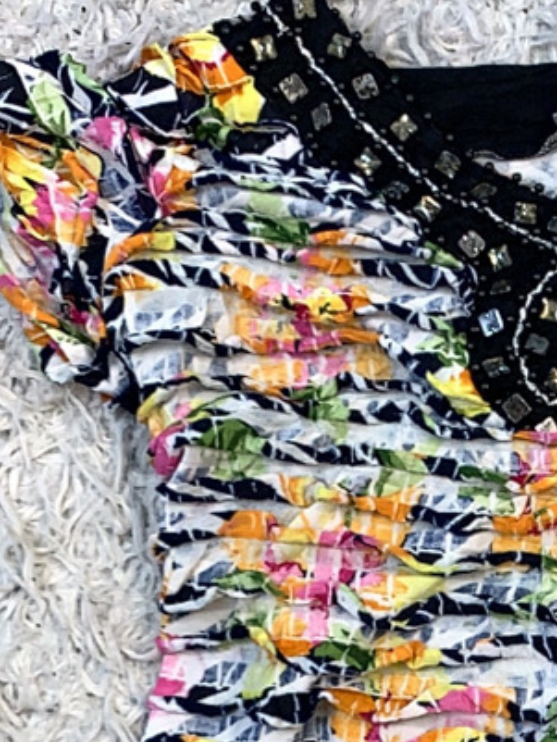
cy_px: 714
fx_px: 1501
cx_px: 635
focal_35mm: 70
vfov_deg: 26.5
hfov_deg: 20.0
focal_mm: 4.25
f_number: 1.8
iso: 50
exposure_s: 1/100
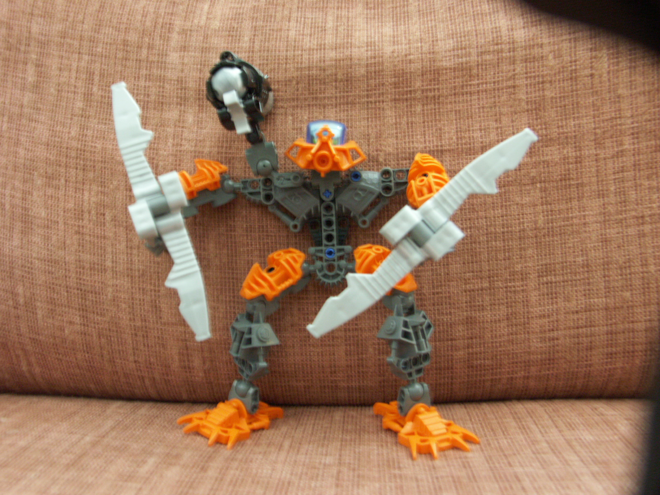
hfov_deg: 56.8
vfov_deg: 44.2
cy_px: 248
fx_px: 610
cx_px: 330
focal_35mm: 32
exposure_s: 1/15
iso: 200
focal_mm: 8.29
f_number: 2.8
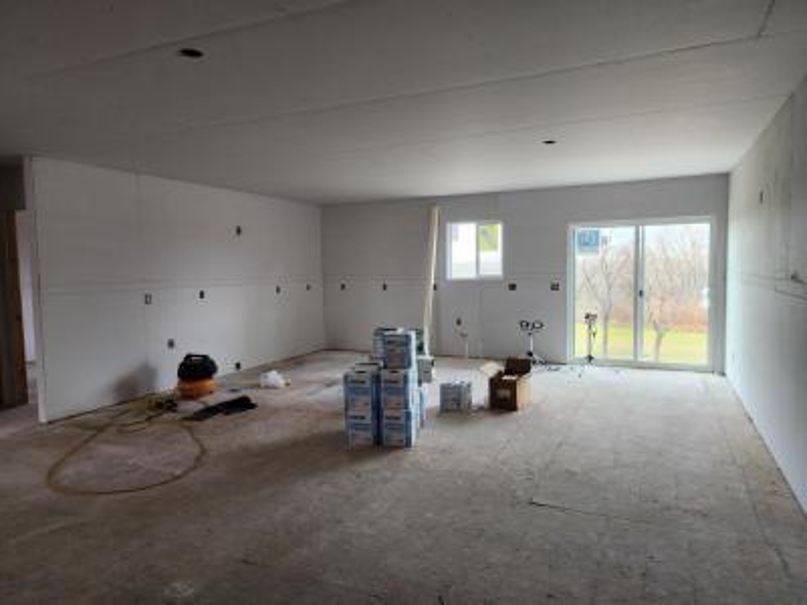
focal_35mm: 23
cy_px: 302
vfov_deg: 58.9
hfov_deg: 73.9
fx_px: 536
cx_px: 404
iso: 160
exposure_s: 1/120
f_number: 1.8
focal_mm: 6.4
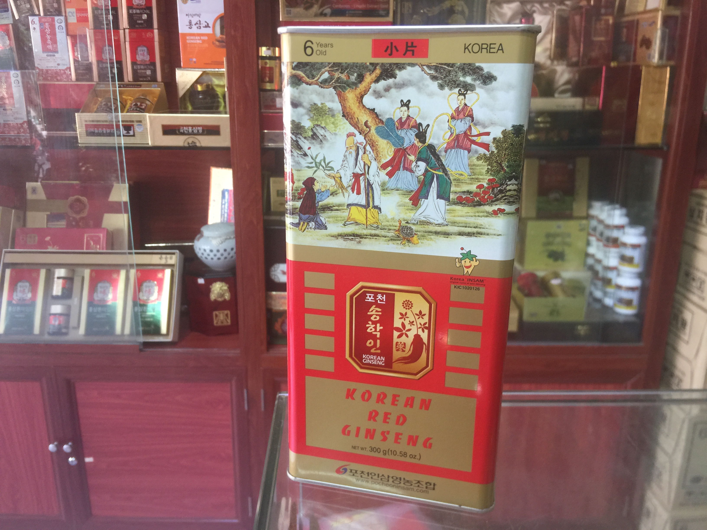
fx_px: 592
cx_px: 354
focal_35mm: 29
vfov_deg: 48.2
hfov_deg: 61.7
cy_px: 265
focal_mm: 4.15
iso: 50
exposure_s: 1/17
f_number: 2.2
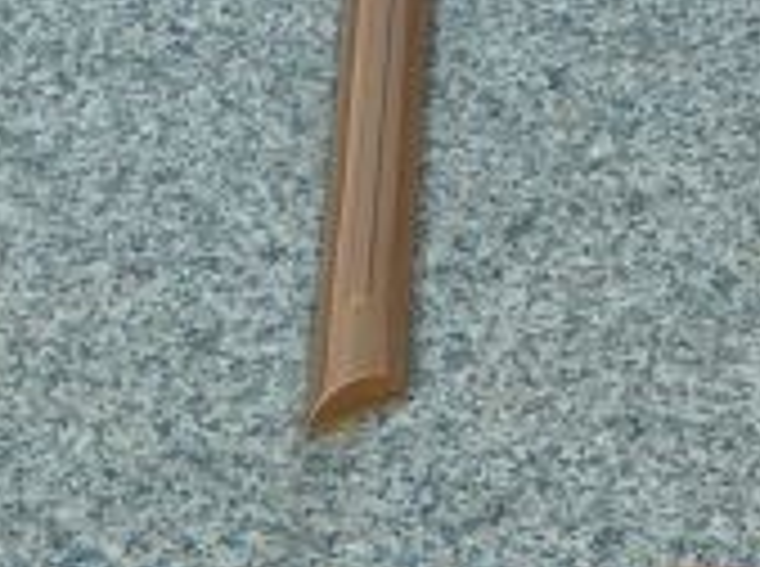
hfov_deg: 8.8
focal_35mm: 224
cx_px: 193
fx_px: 4908
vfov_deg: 6.5
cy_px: 819
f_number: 3.5
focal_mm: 8.7
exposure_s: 1/640
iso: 80
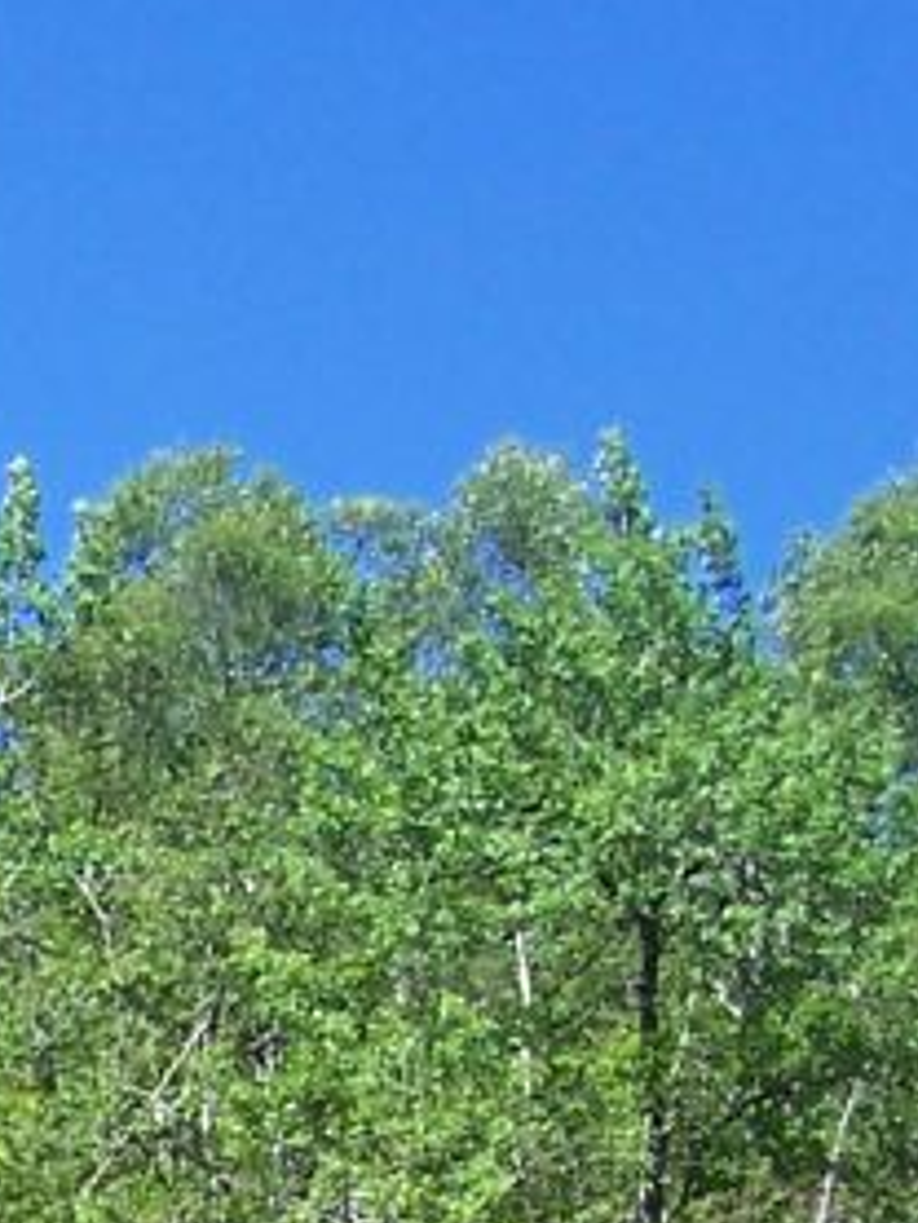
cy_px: 2530
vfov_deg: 11.3
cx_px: -843
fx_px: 5547
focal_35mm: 157
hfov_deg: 9.0
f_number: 5.6
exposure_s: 1/180
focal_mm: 5.6
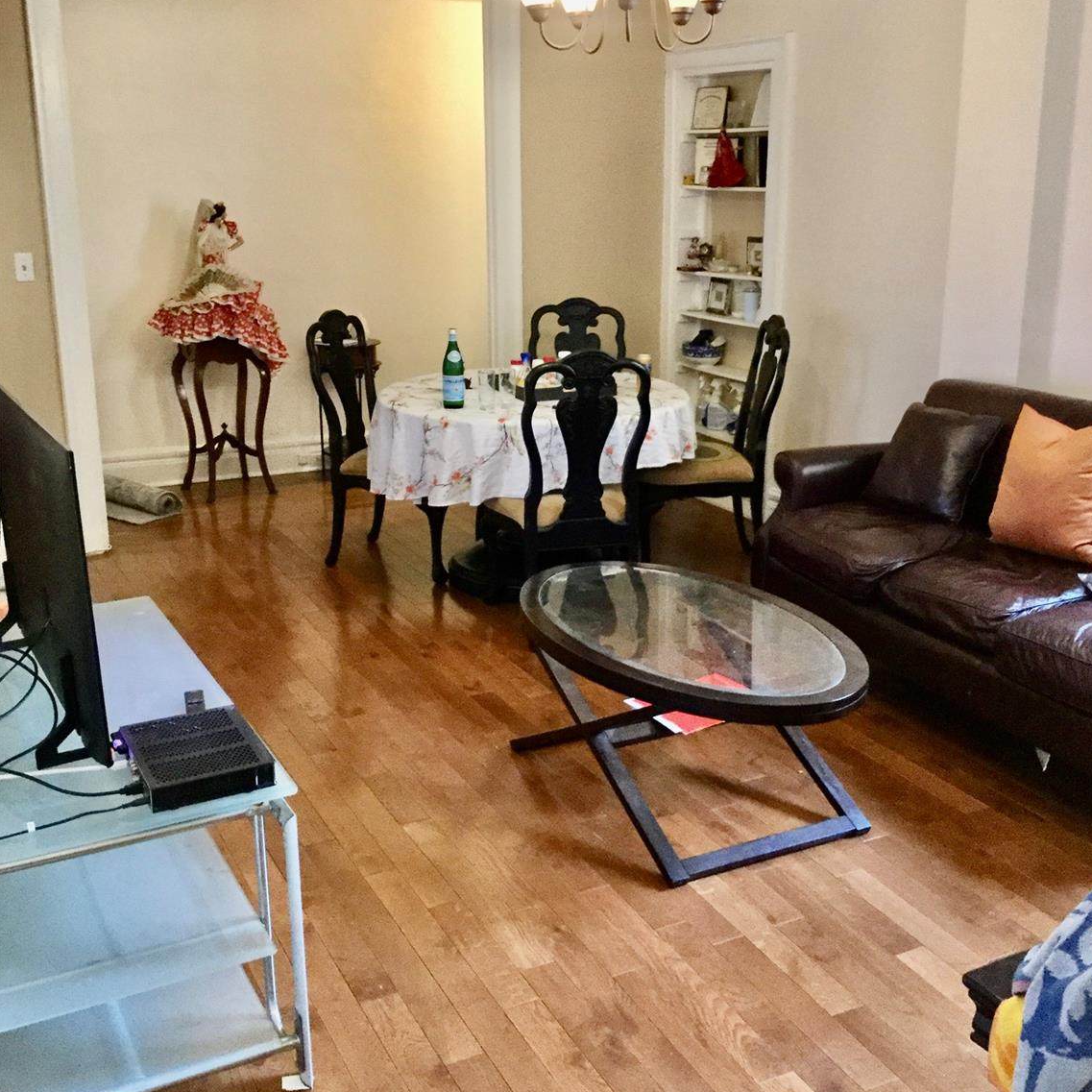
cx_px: 550
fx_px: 1321
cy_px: 500
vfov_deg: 44.9
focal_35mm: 37
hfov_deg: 44.9
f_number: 2.4
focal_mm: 3.3
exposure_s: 1/20
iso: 200
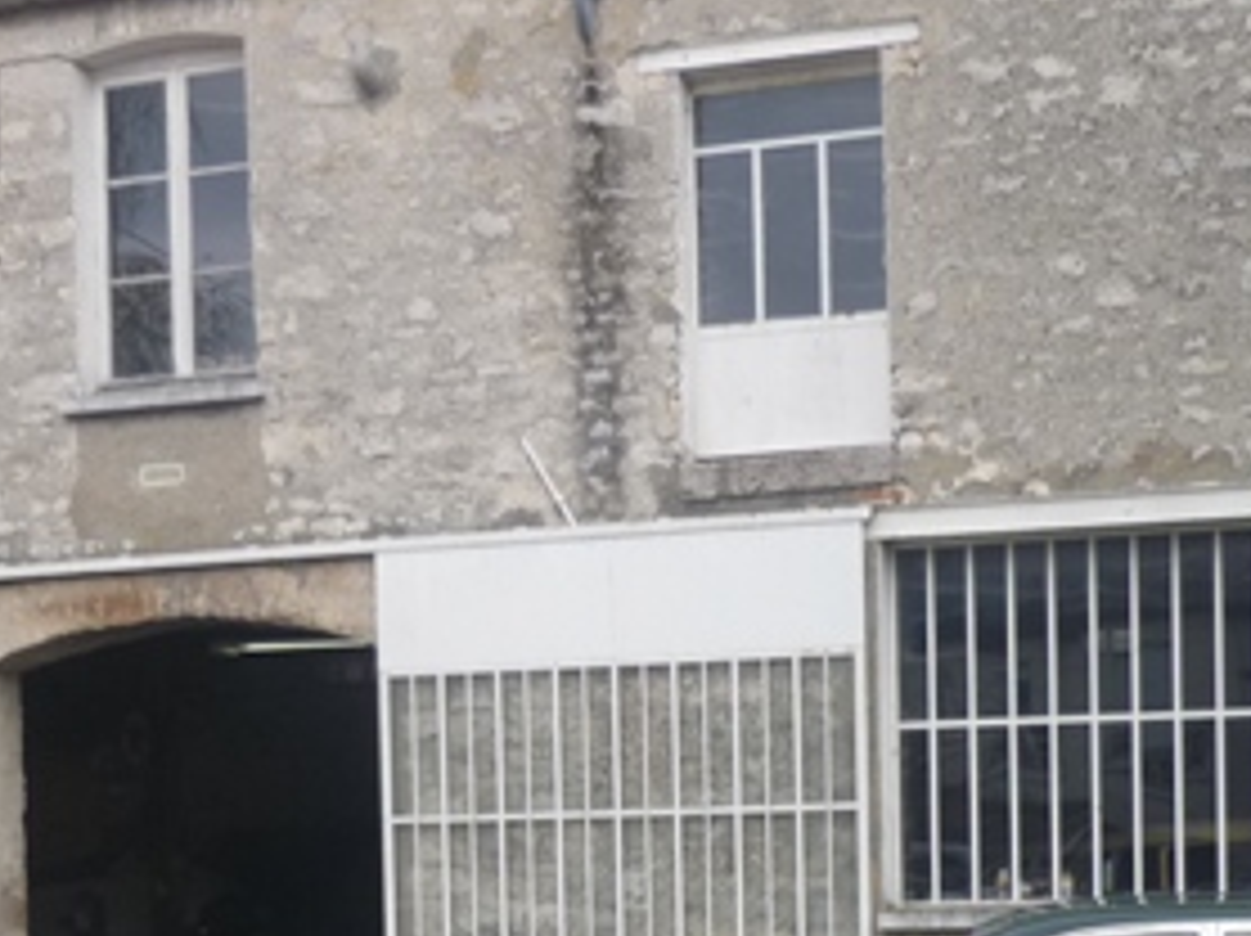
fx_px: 2744
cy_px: 1022
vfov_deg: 18.6
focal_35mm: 76
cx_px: 522
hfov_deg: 25.6
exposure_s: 1/200
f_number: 2.8
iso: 100
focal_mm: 5.5
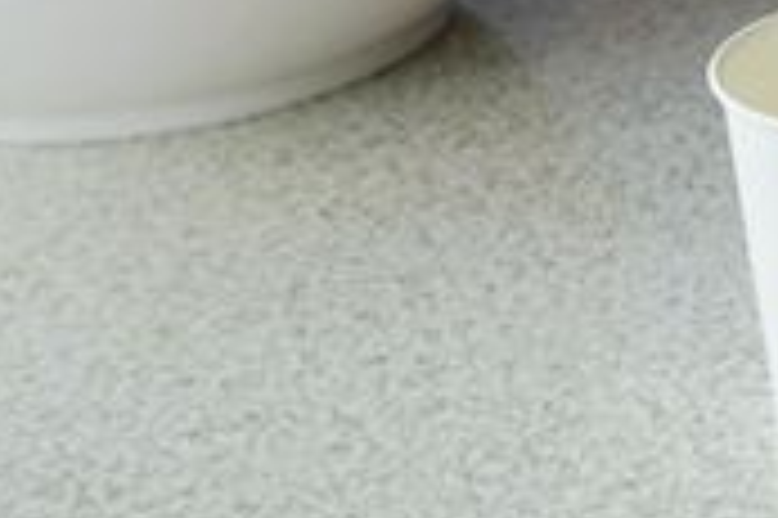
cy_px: -209
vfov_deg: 14.4
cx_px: 1219
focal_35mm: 90
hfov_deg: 19.3
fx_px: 1943
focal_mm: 8.8
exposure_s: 1/200
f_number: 4
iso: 125
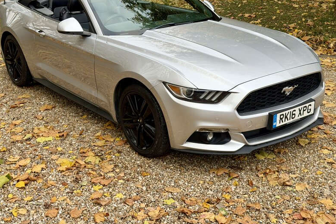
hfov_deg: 38.9
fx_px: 476
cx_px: 166
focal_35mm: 51
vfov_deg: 26.5
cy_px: 100
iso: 64
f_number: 1.78
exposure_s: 1/229
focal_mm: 6.76
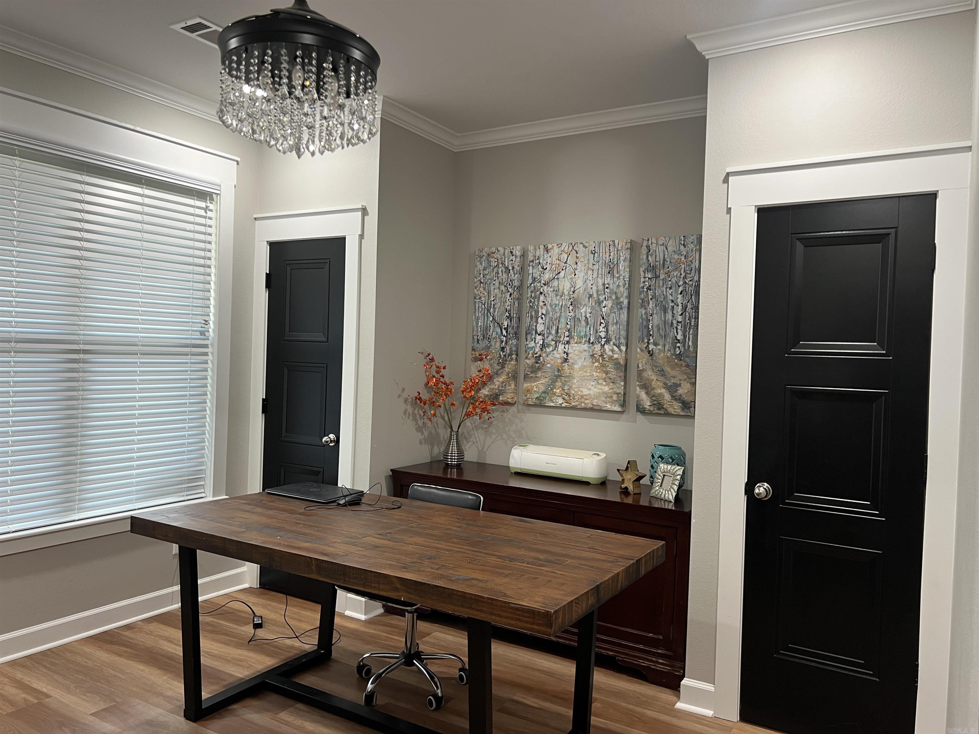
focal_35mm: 26
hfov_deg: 67.3
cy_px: 367
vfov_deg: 53.1
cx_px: 490
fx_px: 735
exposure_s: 1/60
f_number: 1.5
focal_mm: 5.7
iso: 100
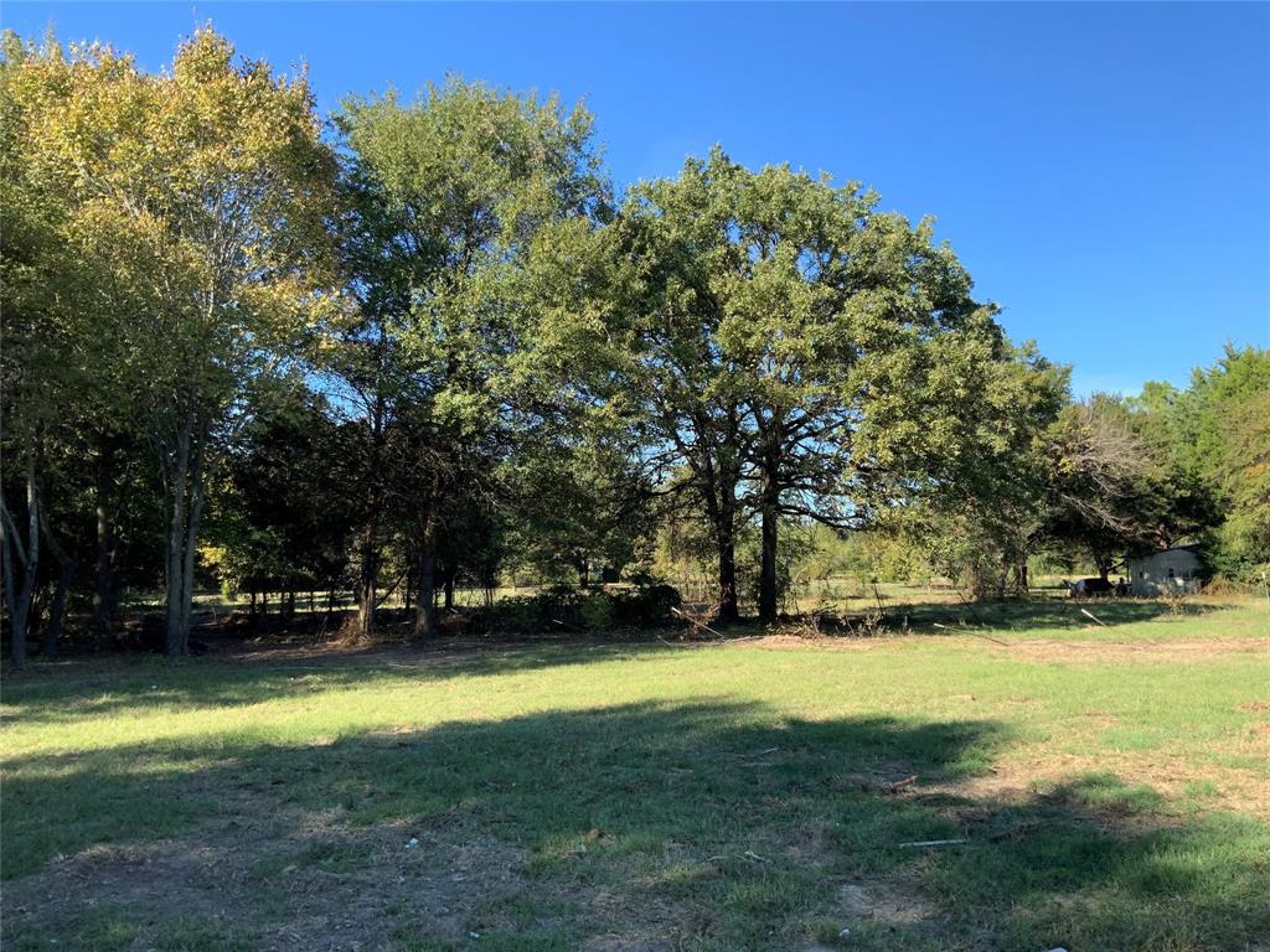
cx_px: 635
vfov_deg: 48.2
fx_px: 1064
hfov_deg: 61.7
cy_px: 476
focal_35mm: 29
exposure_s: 1/613
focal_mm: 3
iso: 16
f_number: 1.8
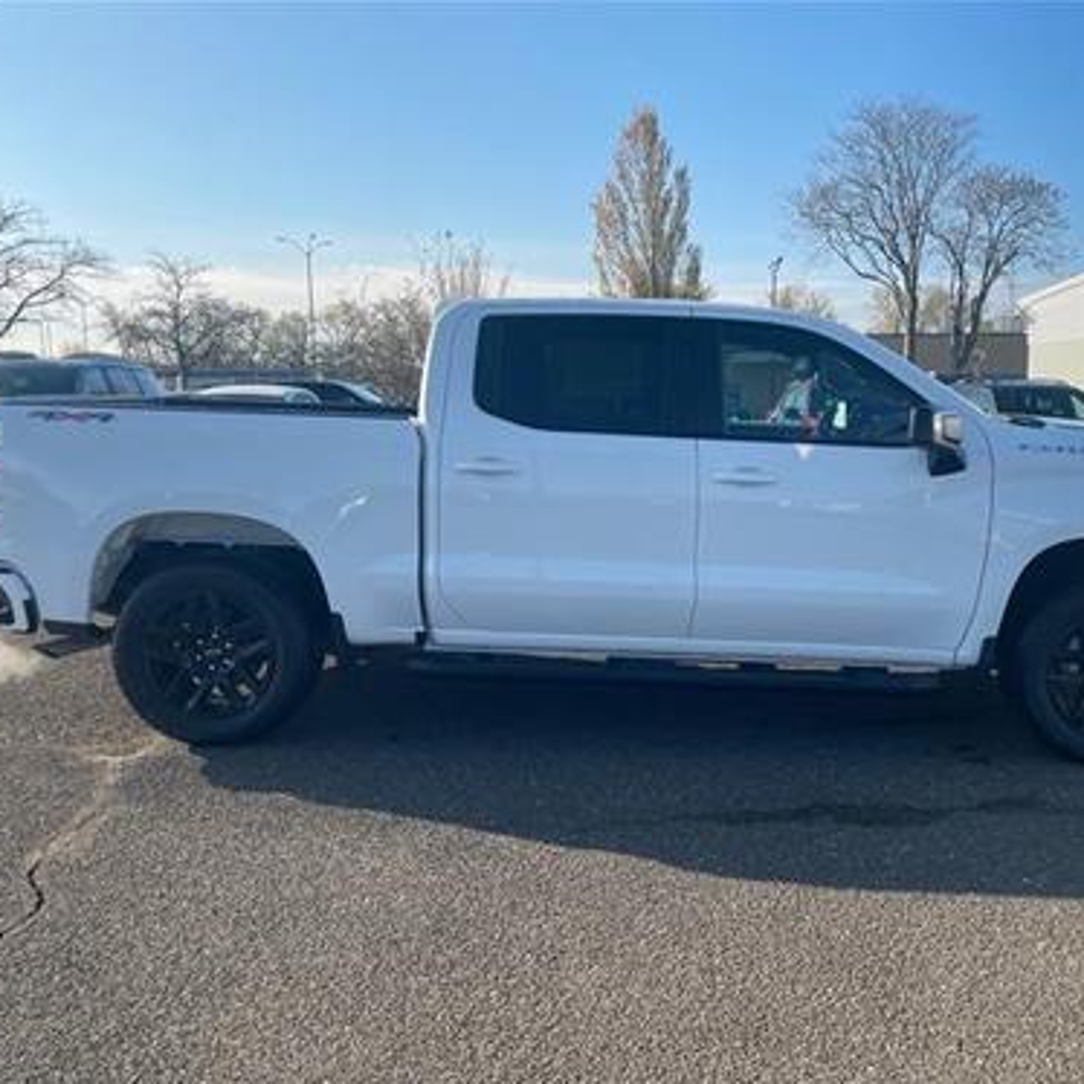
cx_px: 641
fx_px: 1098
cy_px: 545
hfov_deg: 52.2
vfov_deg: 52.5
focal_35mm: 31
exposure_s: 1/1114
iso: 32
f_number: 1.6
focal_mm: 4.2
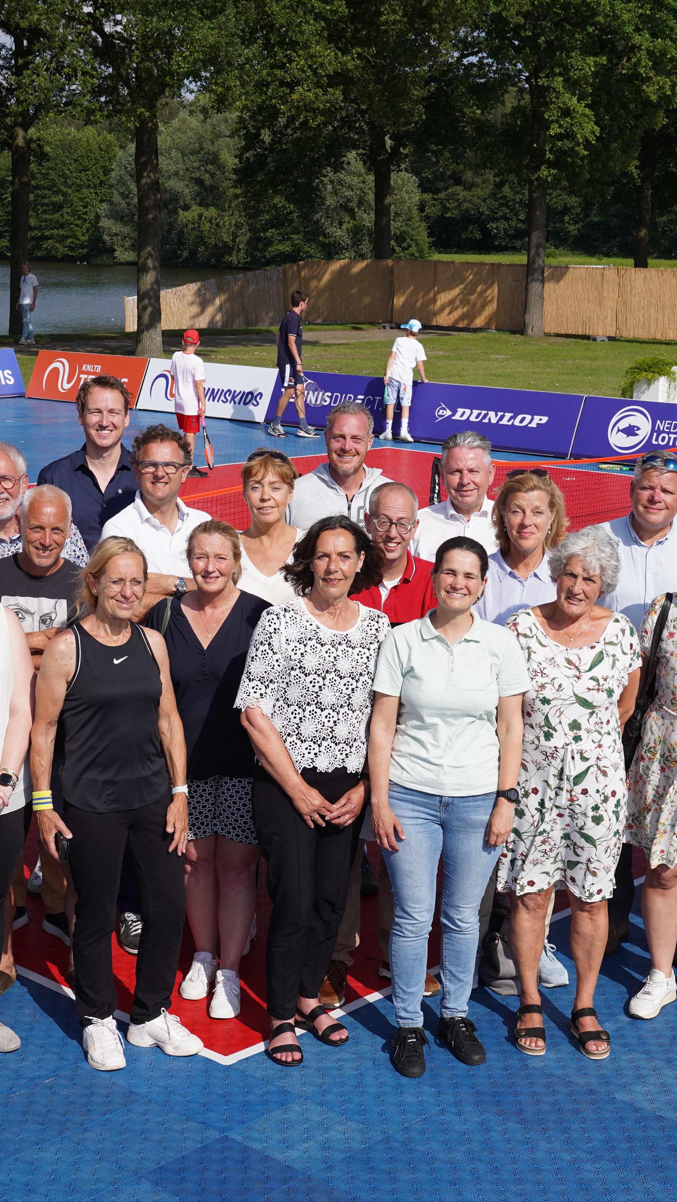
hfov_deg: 22.2
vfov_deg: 38.5
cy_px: 606
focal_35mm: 54
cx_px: 320
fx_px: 1723
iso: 200
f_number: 8
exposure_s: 1/640
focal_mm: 34
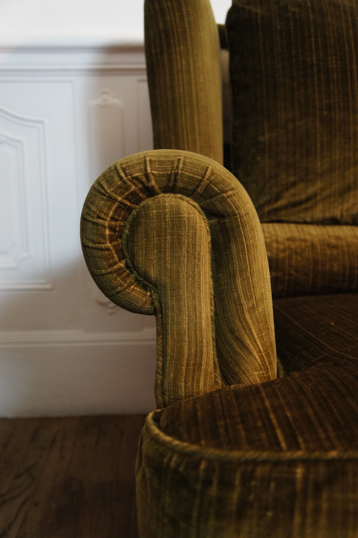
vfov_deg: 53.2
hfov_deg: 36.8
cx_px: 179
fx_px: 538
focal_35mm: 36
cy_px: 269
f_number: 4
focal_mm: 24
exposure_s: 1/30
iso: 1600
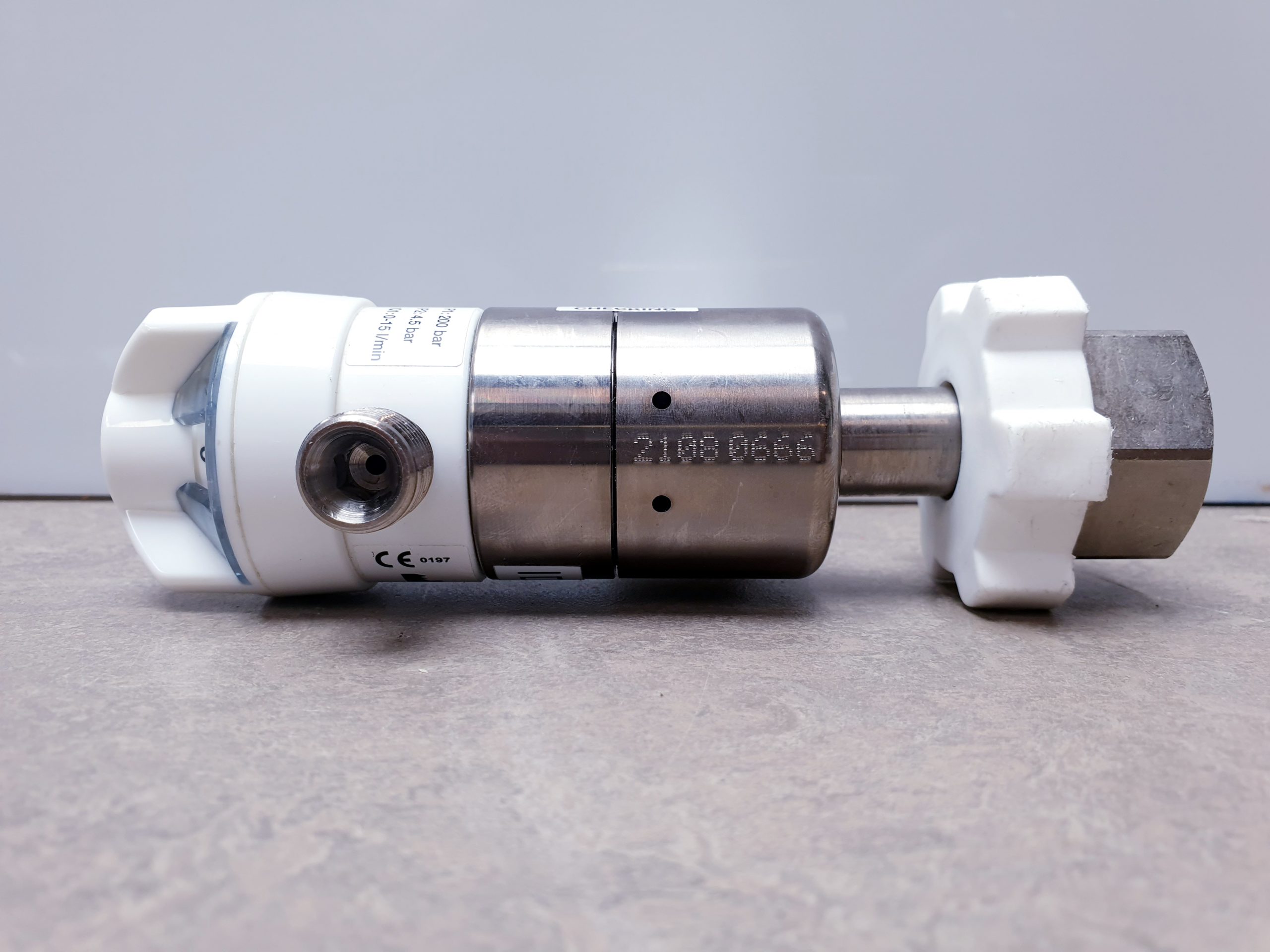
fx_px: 954
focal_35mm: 26
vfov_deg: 53.1
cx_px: 635
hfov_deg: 67.3
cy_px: 476
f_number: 2.4
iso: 50
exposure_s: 1/50
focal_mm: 4.3
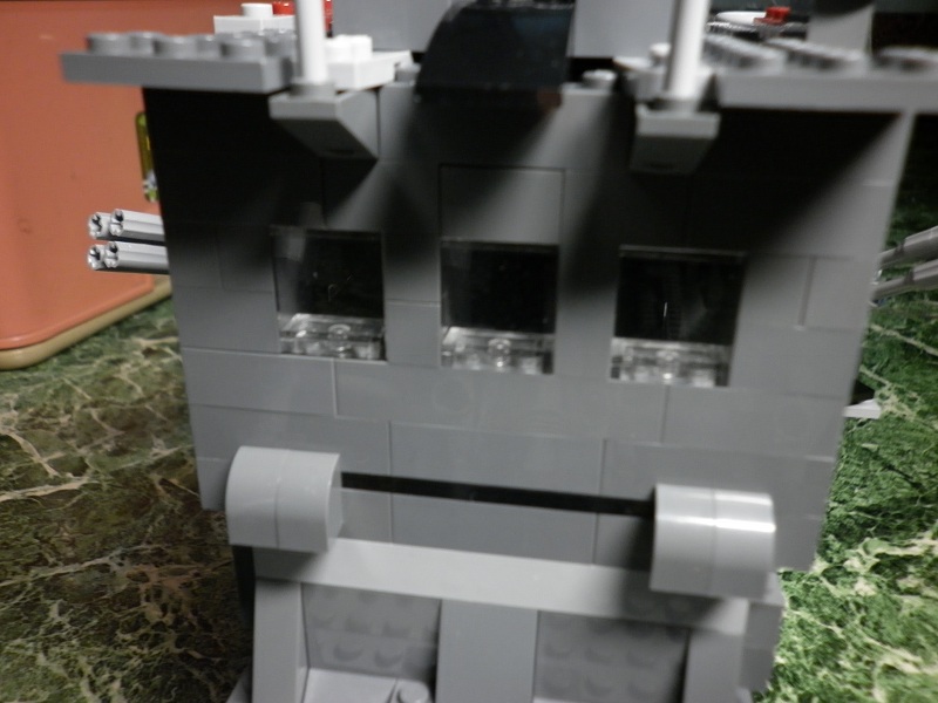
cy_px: 352
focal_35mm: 29
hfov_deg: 61.7
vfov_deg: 48.2
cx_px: 469
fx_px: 786
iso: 200
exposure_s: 1/15
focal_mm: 5.3
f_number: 2.8
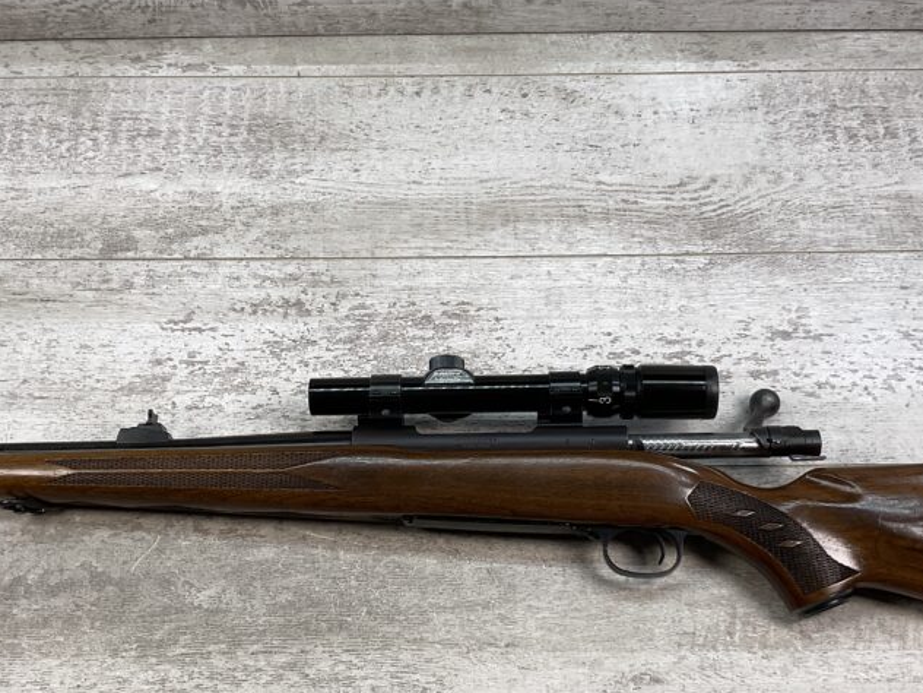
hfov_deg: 40.4
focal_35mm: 47
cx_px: 454
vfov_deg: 30.8
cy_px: 427
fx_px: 1253
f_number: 1.8
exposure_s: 1/241
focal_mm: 3
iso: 16
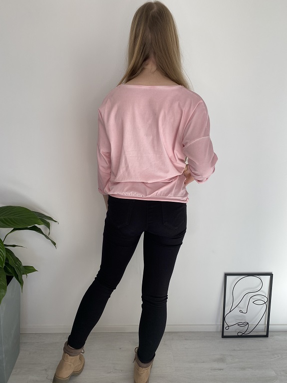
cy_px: 192
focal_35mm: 26
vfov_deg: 67.3
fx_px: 288
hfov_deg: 53.1
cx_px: 144
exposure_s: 1/248
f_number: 1.8
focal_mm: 4.25
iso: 32
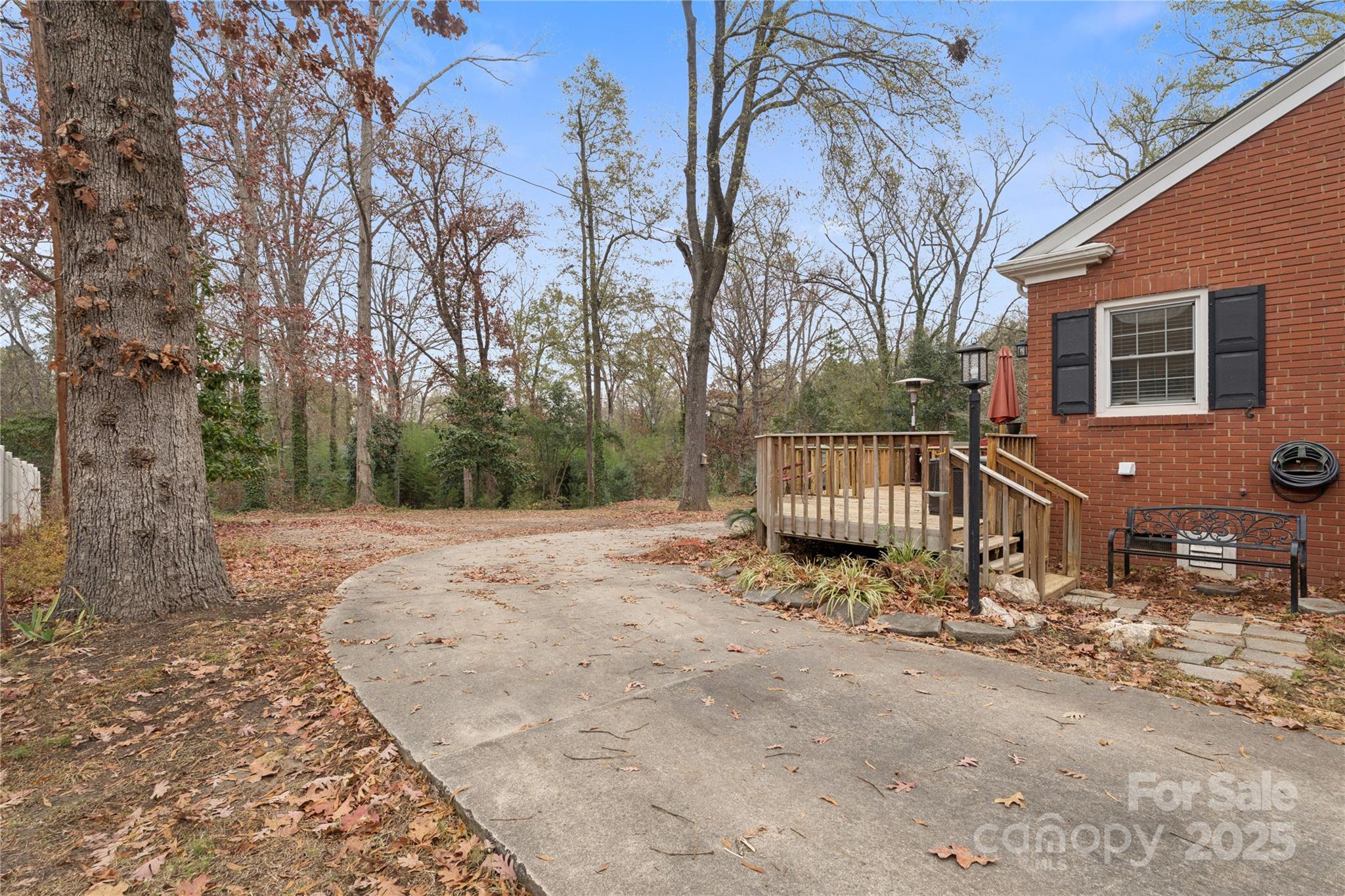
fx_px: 598
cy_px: 448
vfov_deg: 73.7
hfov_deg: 96.7
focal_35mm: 16
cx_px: 672
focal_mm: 16
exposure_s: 1/250
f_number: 8
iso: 400
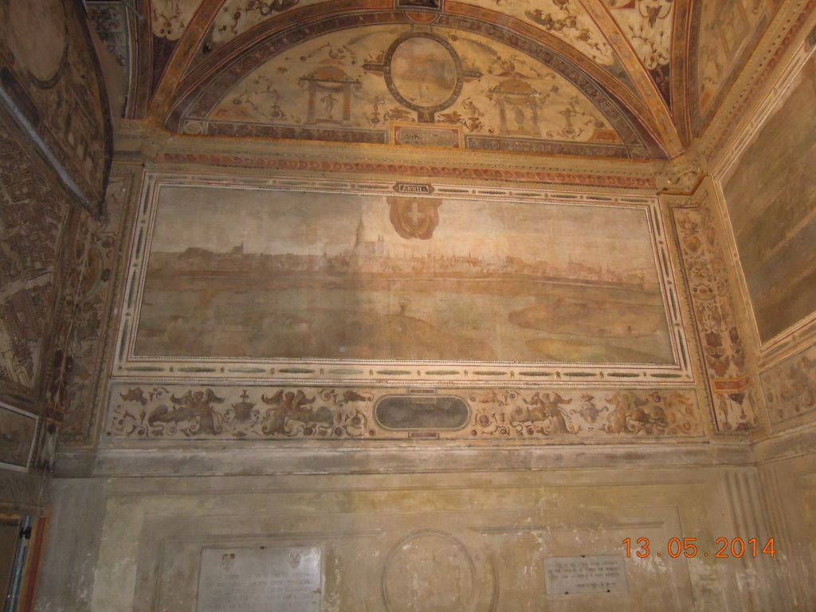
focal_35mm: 24
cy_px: 306
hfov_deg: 71.6
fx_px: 566
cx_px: 408
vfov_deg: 56.8
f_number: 2.8
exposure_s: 1/30
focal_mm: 4.3
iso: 800
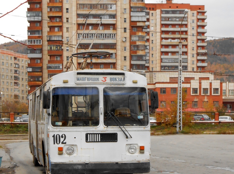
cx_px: 114
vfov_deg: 15.7
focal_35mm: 94
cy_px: 92
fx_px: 634
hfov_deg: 20.9
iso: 200
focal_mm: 12.8
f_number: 6
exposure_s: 1/60
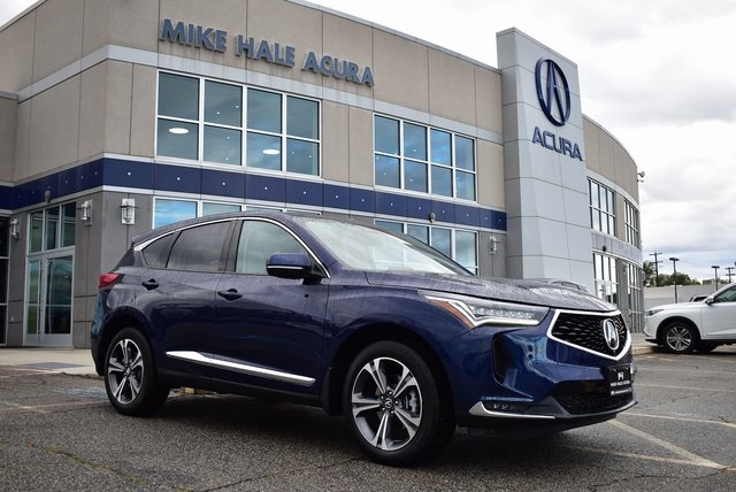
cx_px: 368
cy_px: 246
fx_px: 737
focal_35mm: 36
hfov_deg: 53.1
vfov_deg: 36.9
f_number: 5
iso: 100
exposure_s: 1/100
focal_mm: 24
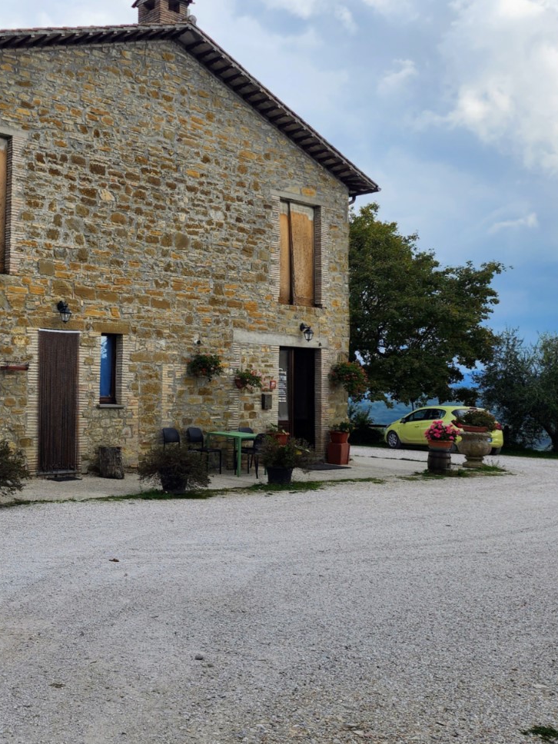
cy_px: 325
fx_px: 817
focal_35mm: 38
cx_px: -9
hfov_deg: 34.1
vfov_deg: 48.9
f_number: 1.8
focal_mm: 6.4
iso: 12
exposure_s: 1/648
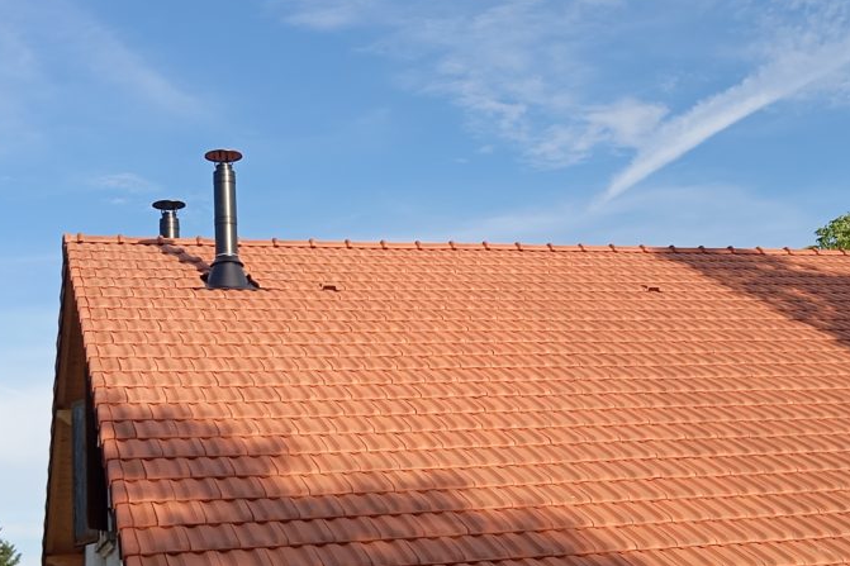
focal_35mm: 62
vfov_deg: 21.9
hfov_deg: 32.1
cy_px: 308
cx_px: 574
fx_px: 1463
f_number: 1.8
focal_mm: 4.22
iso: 113
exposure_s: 1/476
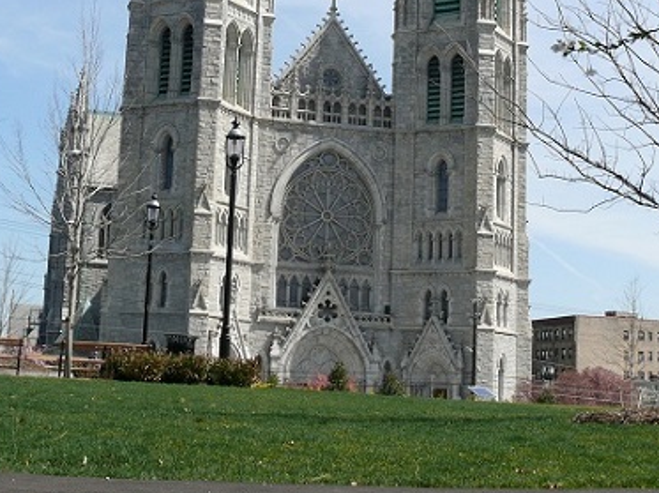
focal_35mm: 69
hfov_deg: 28.2
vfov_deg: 20.9
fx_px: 1312
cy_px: 70
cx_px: 312
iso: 100
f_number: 5.6
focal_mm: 7.4
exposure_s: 1/400
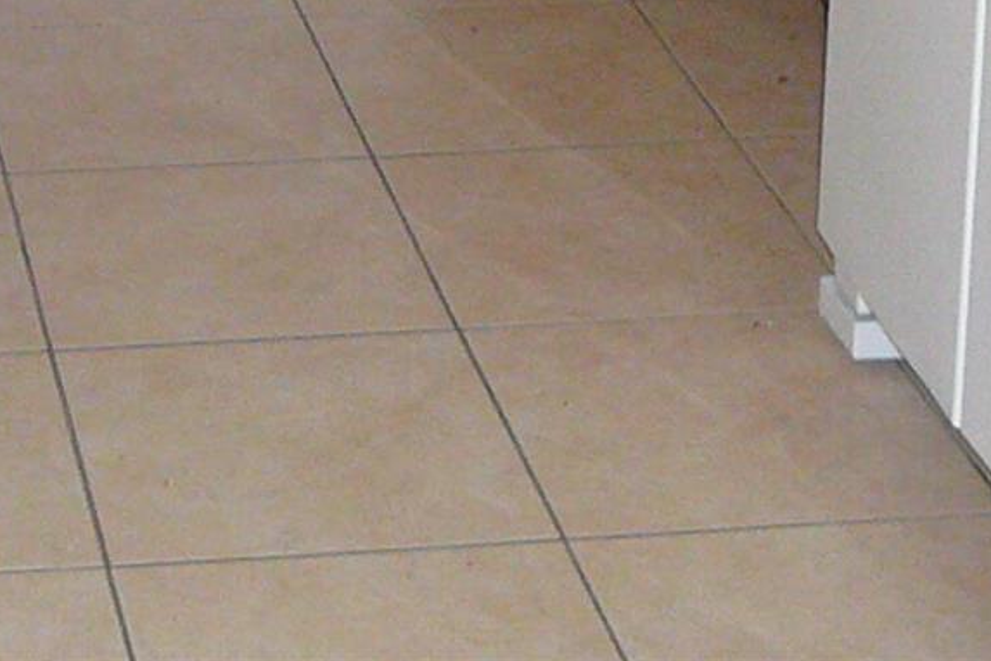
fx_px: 3578
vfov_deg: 9.8
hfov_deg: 15.2
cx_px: -182
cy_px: -666
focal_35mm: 130
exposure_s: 1/30
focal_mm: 5.2
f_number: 2.8
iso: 320
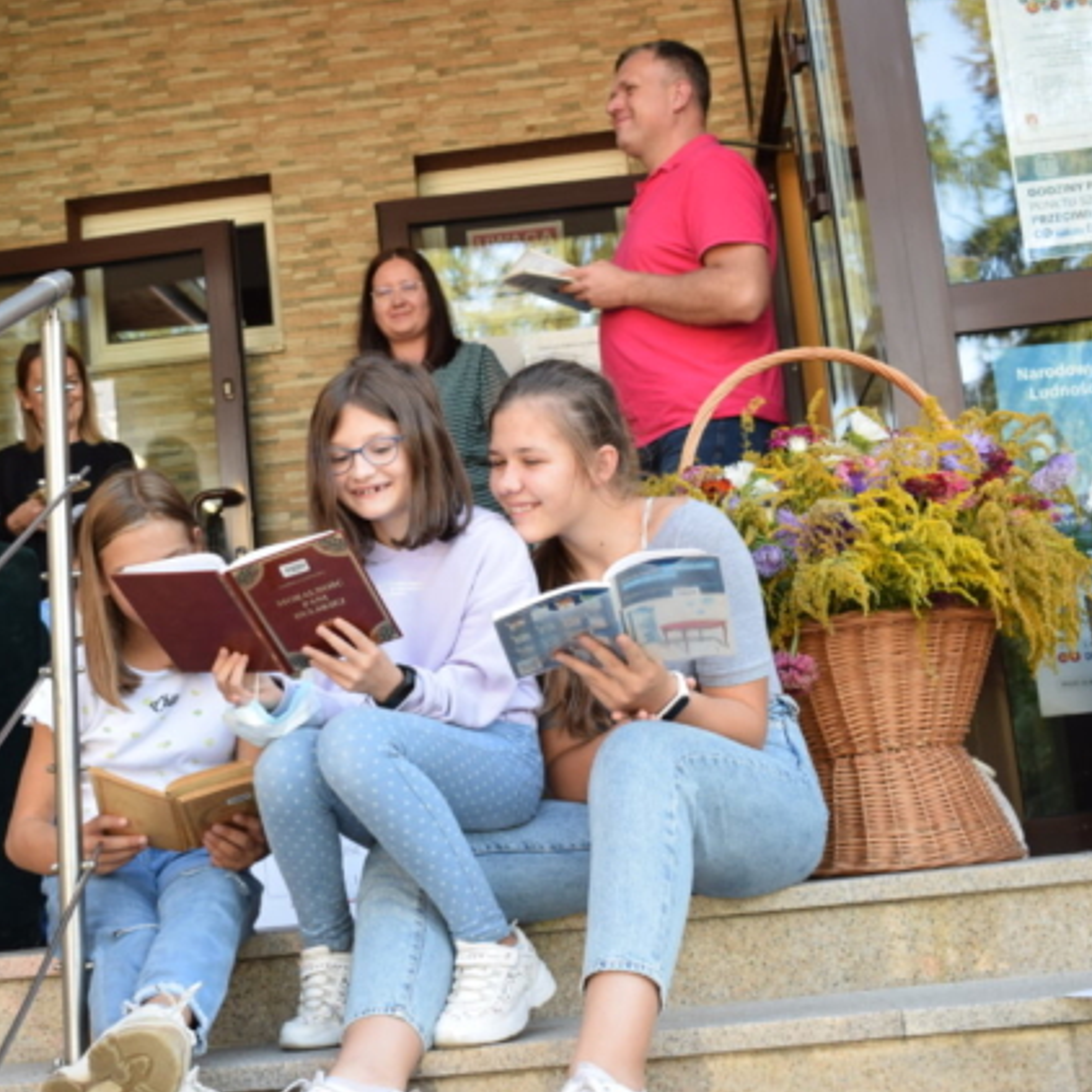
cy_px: 545
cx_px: 373
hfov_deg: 29.4
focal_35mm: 58
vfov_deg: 29.6
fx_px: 2070
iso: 400
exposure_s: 1/100
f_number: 5
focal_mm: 30
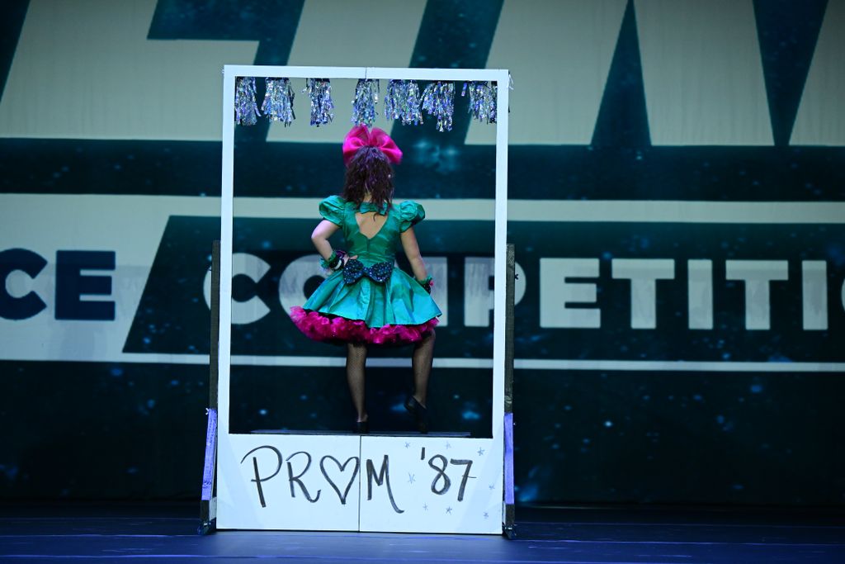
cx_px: 422
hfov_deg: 15.8
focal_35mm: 130
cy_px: 282
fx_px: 3052
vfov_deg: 10.6
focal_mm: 130
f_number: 3.2
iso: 3200
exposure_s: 1/1000
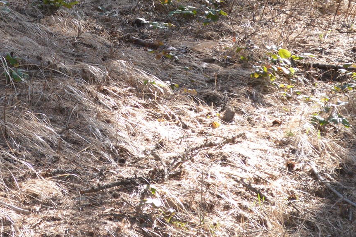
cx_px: 65
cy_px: -31
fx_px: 1947
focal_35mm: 197
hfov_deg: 10.4
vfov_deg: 6.9
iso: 400
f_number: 5.6
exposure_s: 1/100
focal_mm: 52
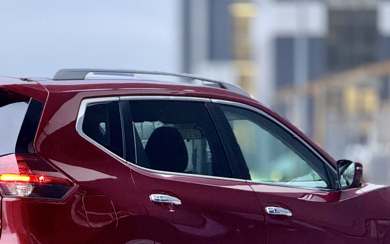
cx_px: 104
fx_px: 2679
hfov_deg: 8.3
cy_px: 256
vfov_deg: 5.2
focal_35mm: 252
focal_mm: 15.66
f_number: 2.8
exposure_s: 1/60
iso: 640
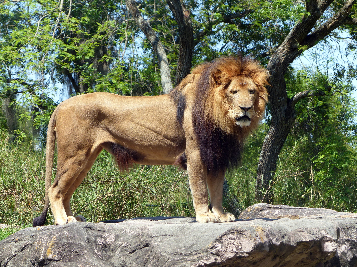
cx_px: 178
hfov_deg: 9.0
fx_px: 2279
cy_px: 134
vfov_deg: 6.7
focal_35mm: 221
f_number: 4
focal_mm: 39.8
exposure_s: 1/500
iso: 100
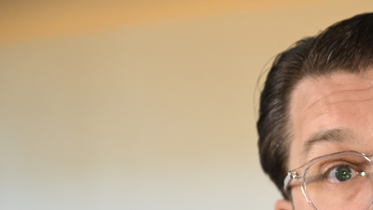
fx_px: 1533
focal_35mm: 155
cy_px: 230
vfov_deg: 7.8
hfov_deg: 13.7
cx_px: 359
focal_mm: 70
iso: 1250
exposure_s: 1/200
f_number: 2.8
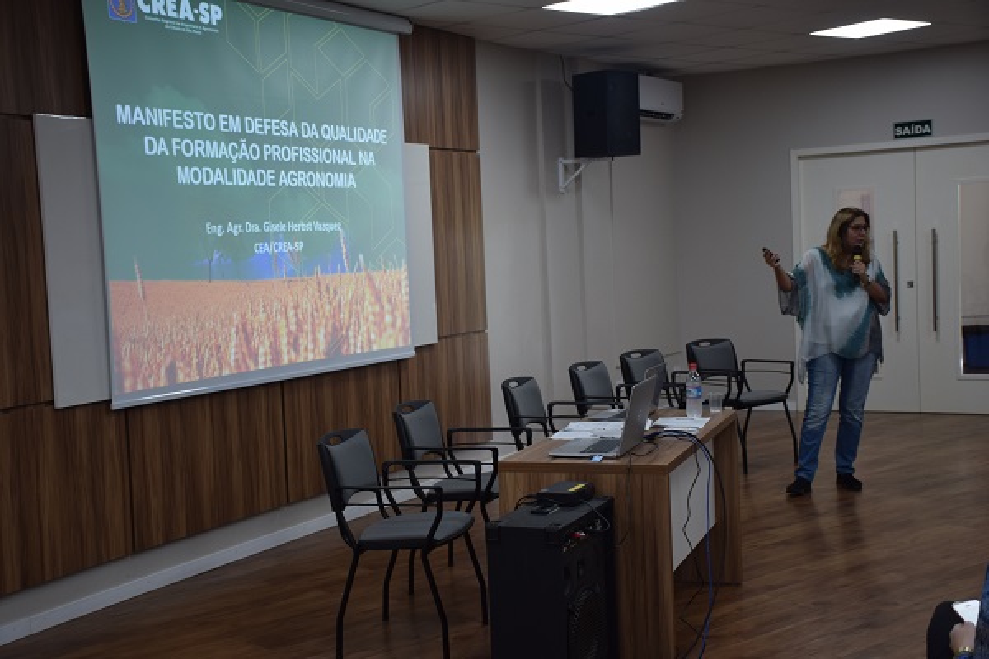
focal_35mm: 51
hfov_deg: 38.9
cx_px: 494
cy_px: 330
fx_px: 1401
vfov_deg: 26.5
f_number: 4.2
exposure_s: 1/60
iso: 400
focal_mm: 34
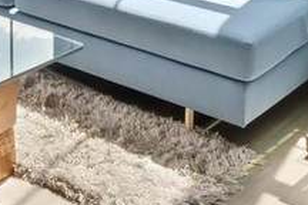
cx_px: -204
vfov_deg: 12.6
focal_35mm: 89
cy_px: -254
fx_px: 761
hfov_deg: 18.9
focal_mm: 10
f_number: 13
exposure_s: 1/20
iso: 100
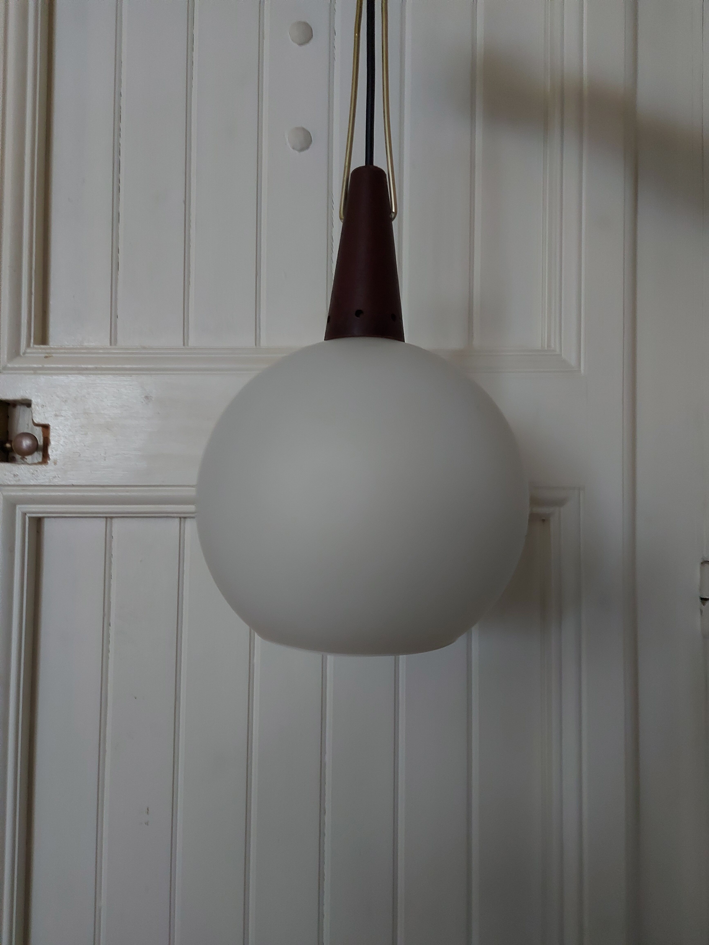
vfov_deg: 71.6
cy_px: 472
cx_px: 354
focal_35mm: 24
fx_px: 655
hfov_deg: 56.8
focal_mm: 5.23
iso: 400
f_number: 1.8
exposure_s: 1/24
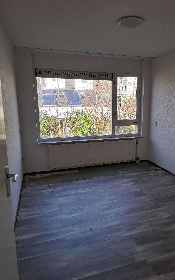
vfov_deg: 72.5
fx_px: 191
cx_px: 107
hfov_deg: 48.9
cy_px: 138
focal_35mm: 25
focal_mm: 5.54
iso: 50
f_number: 1.8
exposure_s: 1/268
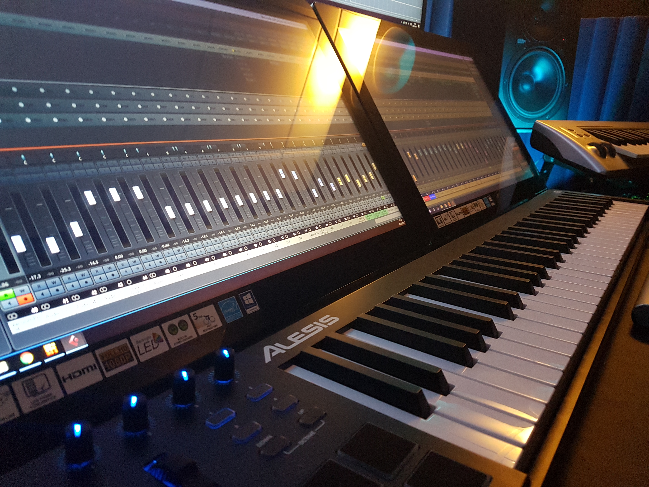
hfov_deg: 67.3
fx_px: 487
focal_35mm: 26
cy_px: 244
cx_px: 324
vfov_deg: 53.1
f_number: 1.7
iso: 200
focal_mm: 4.2
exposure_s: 1/11
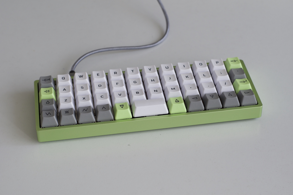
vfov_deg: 18.2
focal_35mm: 75
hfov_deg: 27.0
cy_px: 98
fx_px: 610
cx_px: 146
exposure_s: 1/100
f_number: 5
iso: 400
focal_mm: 50
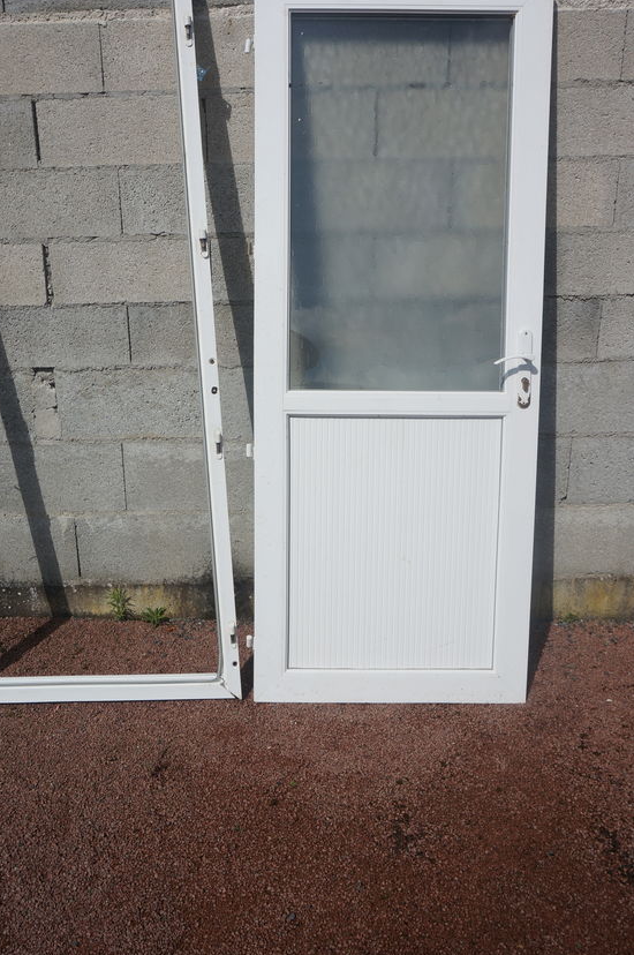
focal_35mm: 29
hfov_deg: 44.6
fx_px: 768
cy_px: 427
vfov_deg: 63.6
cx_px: 254
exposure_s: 1/500
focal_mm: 16
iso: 100
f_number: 9
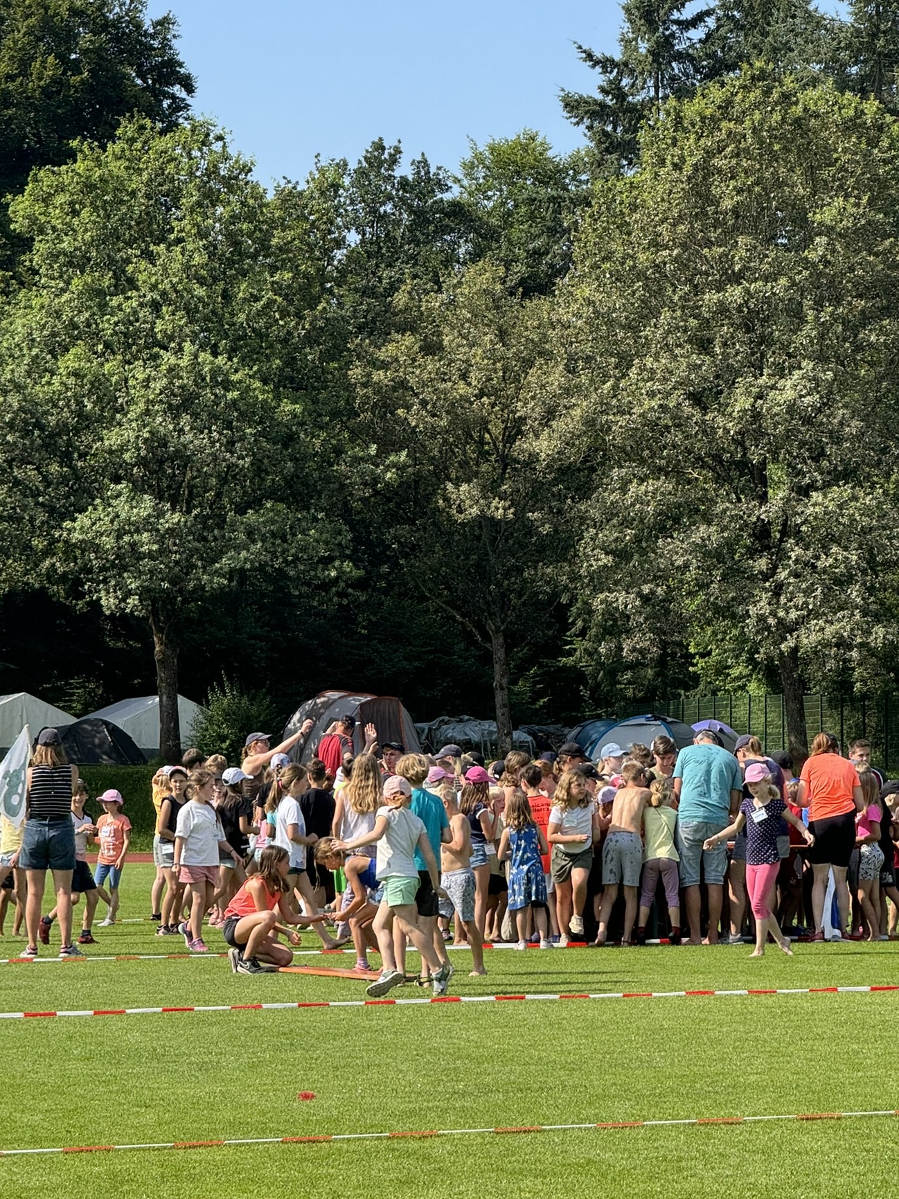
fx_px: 4918
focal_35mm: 142
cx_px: 515
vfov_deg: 13.9
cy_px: 633
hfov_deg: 10.4
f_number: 2.8
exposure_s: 1/621
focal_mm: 15.66
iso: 50
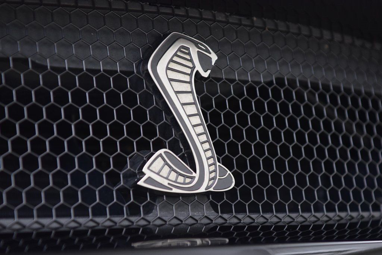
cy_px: 128
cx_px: 191
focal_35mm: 105
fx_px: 1114
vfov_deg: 13.0
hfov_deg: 19.5
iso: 1600
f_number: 4
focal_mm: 70
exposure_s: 1/30
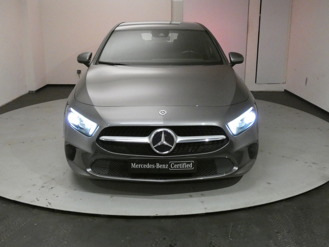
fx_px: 342
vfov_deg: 39.7
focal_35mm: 36
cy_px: 124
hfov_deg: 51.4
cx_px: 164
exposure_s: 1/125
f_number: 3.5
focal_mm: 6.5
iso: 1600
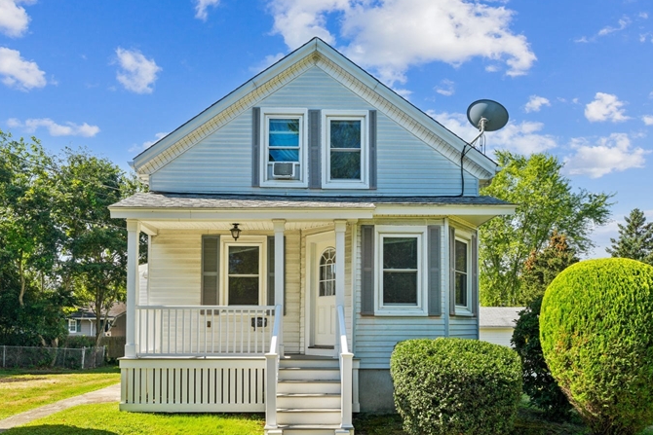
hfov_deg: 67.2
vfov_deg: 46.3
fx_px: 491
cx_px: 323
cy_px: 320
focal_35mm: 27
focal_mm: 17.7
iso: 100
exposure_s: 1/30
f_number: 11
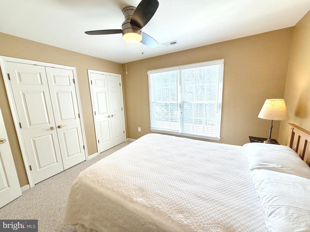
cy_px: 116
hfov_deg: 102.1
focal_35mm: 14
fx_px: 125
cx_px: 155
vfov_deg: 85.7
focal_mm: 2.22
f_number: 2.2
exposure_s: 1/181
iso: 64
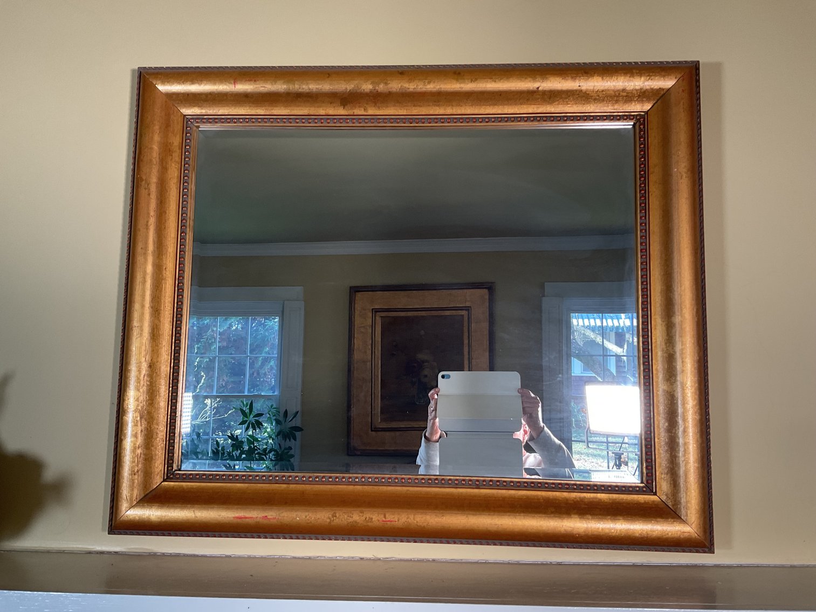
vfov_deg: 48.2
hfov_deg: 61.7
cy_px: 306
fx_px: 684
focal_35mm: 29
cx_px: 408
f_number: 1.8
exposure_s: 1/60
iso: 50
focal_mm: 3
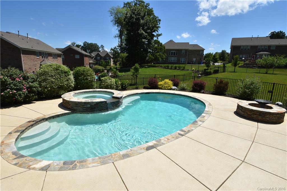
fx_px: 143
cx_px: 144
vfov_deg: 67.3
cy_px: 96
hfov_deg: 90.0
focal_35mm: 18
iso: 100
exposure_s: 1/500
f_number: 8
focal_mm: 12
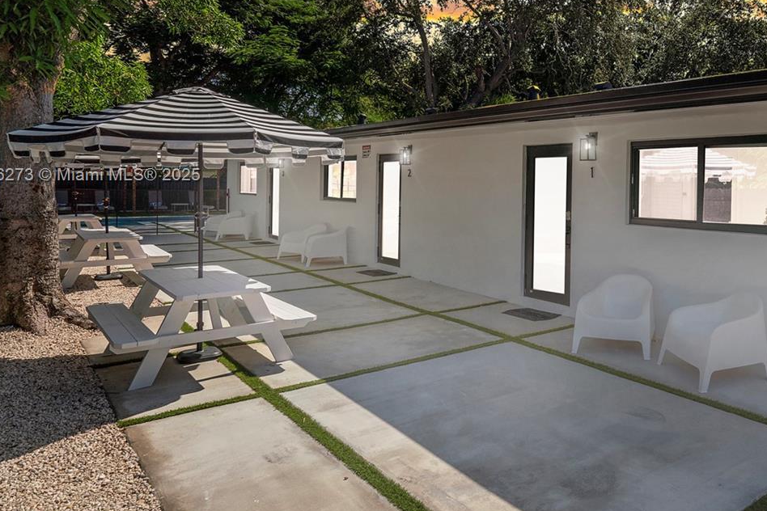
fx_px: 575
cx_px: 589
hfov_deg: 62.9
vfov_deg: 47.3
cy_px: 176
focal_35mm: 27
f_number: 10
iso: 100
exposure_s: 1/500
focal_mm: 16
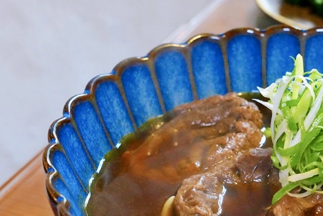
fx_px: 897
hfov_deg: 20.2
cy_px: 149
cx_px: 244
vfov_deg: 13.7
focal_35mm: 100
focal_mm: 48
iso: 6400
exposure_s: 1/160
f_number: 7.1
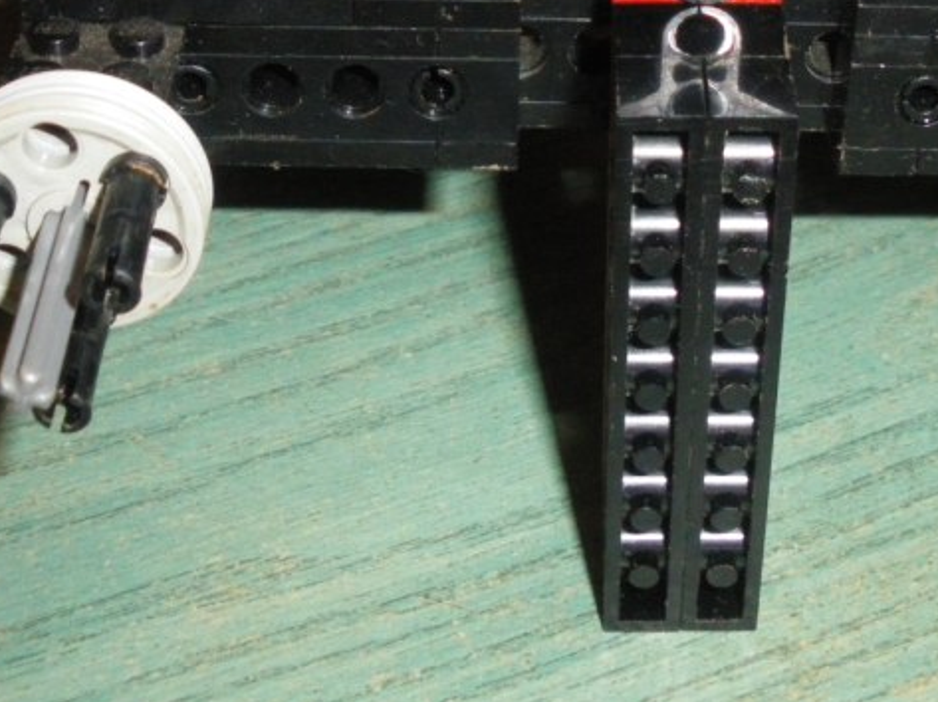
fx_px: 2112
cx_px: 641
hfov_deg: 24.9
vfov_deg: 18.5
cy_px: 32
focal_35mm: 78
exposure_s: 1/50
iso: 400
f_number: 3.5
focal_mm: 6.3
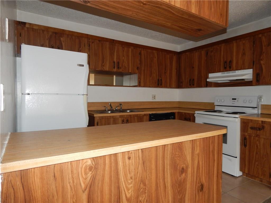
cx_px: 136
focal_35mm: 22
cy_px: 102
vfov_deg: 61.1
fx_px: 172
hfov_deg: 76.4
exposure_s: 1/30
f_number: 3
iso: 200
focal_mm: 4
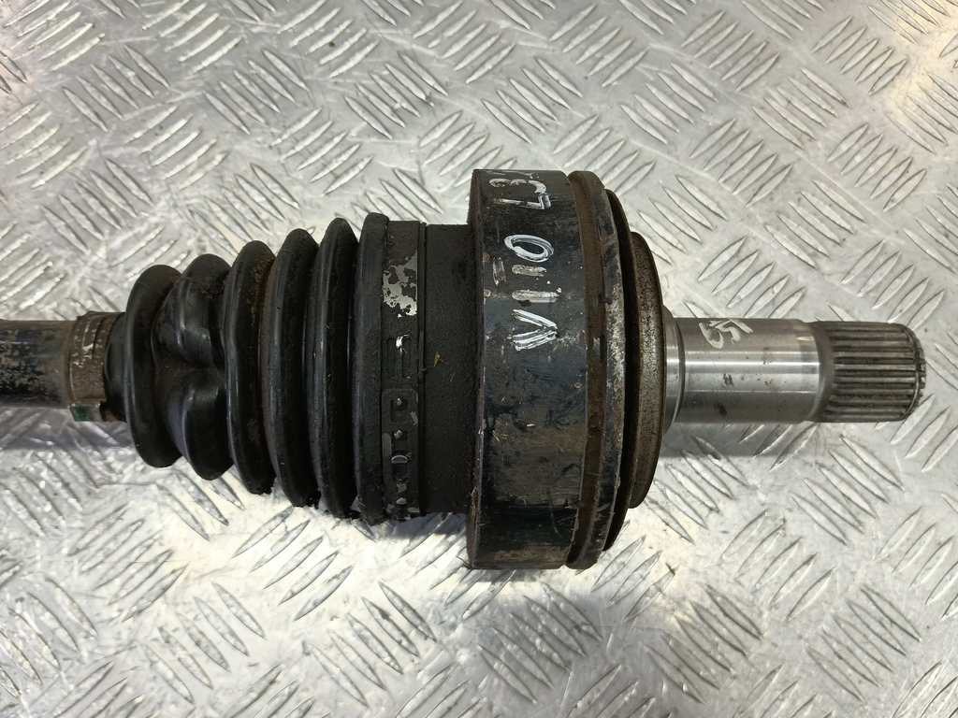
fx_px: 637
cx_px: 479
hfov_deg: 73.9
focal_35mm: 23
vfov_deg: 58.9
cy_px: 359
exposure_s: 1/50
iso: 133
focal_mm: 4.11
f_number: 1.6
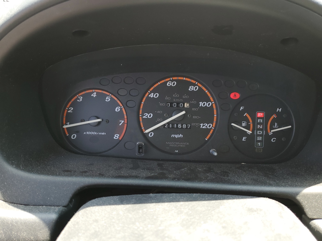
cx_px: 161
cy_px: 120
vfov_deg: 53.1
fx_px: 242
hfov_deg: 67.3
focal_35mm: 26
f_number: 1.5
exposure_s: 1/204
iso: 50
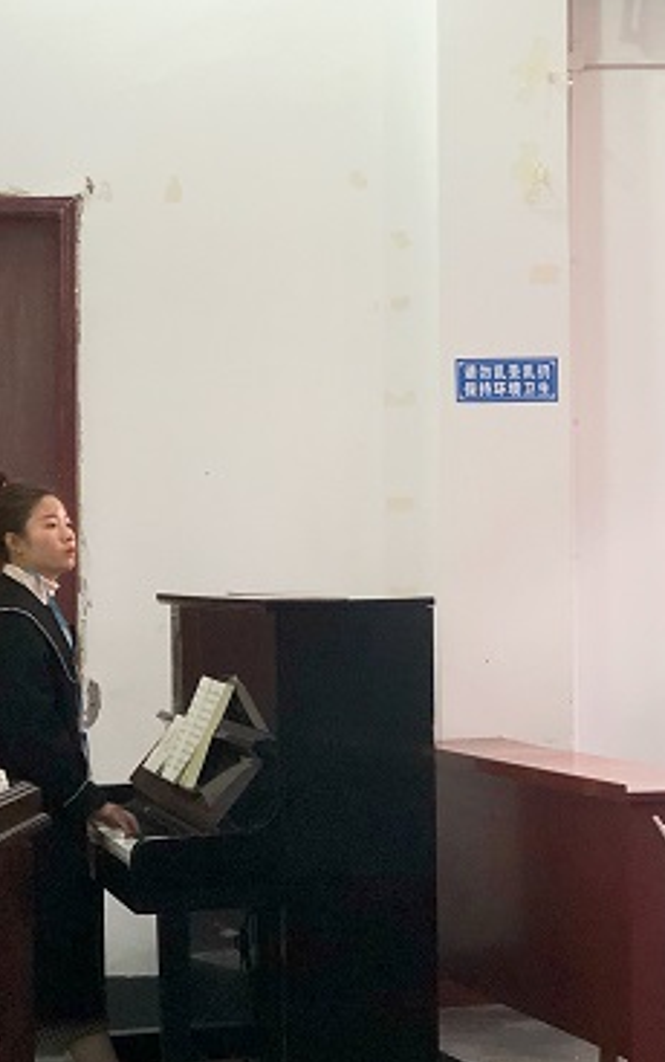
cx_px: 633
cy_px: 530
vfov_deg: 23.0
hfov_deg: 14.4
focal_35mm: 90
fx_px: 2605
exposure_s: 1/17
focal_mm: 6
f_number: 2.4
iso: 160
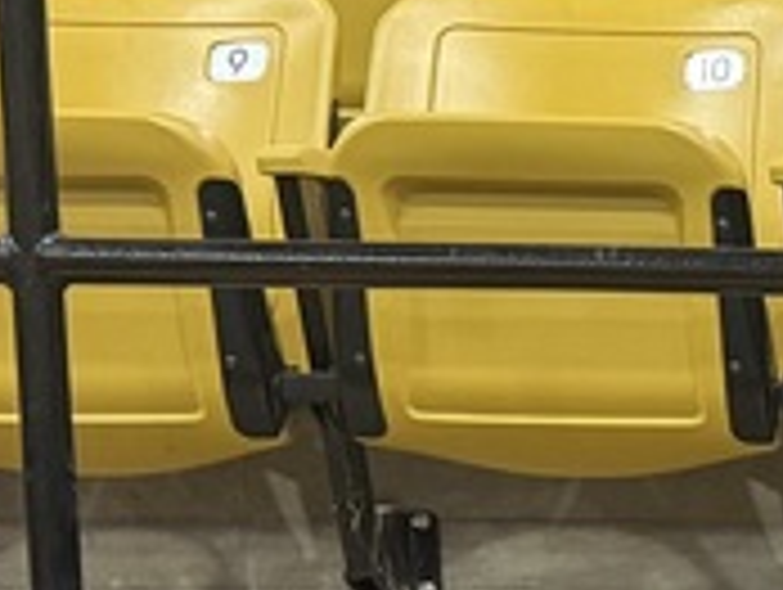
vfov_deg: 10.3
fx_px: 3194
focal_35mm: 141
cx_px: 1768
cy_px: 820
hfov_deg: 11.8
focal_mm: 6.76
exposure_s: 1/60
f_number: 1.78
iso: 320
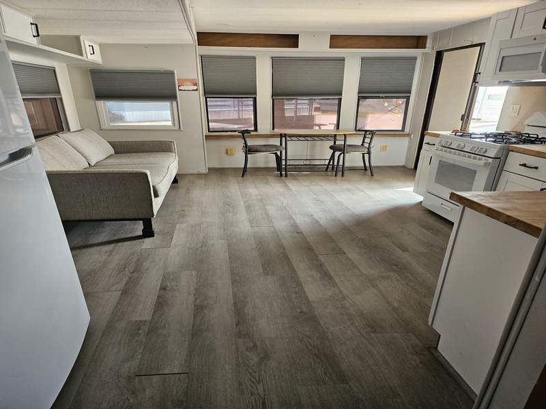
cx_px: 273
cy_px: 204
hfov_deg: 71.6
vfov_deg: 56.8
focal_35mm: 24
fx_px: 379
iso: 160
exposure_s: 1/120
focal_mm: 5
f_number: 1.8
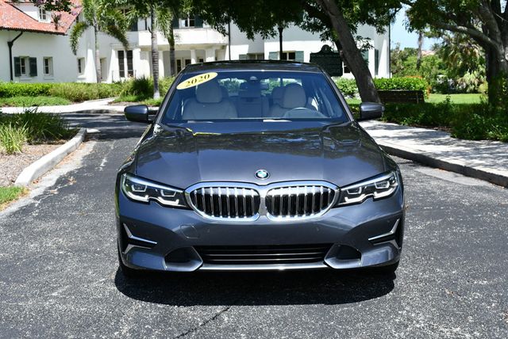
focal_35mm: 56
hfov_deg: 35.6
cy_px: 170
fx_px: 791
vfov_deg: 24.2
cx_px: 254
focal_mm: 28
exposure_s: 1/250
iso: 140
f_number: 8
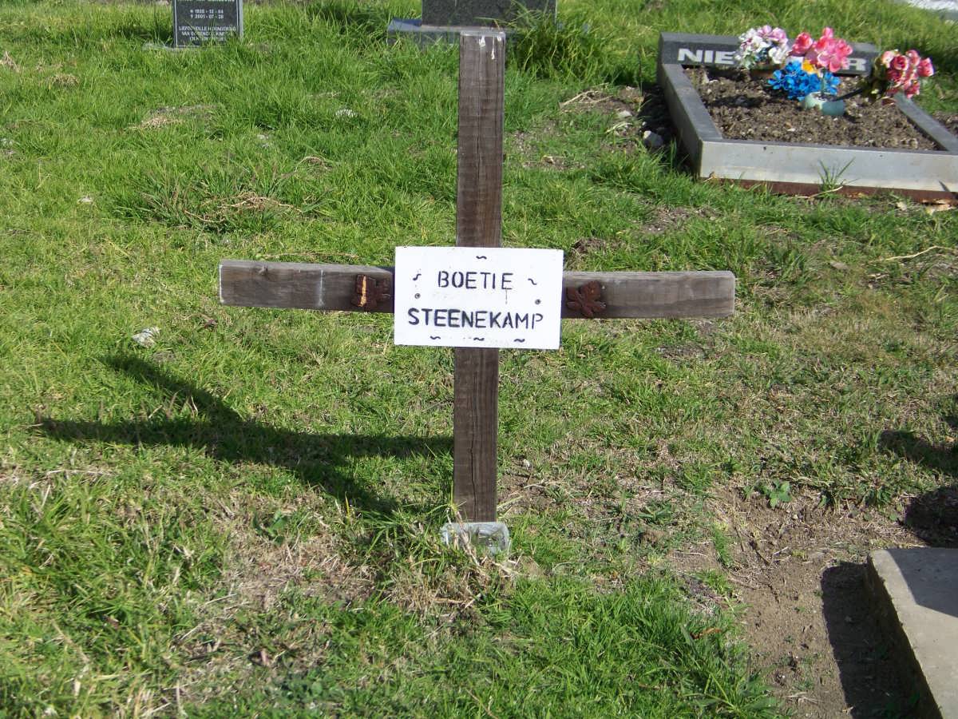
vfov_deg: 21.0
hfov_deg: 27.8
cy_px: 360
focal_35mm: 70
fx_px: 1937
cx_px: 479
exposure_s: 1/1000
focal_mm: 11.7
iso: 64
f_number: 3.2
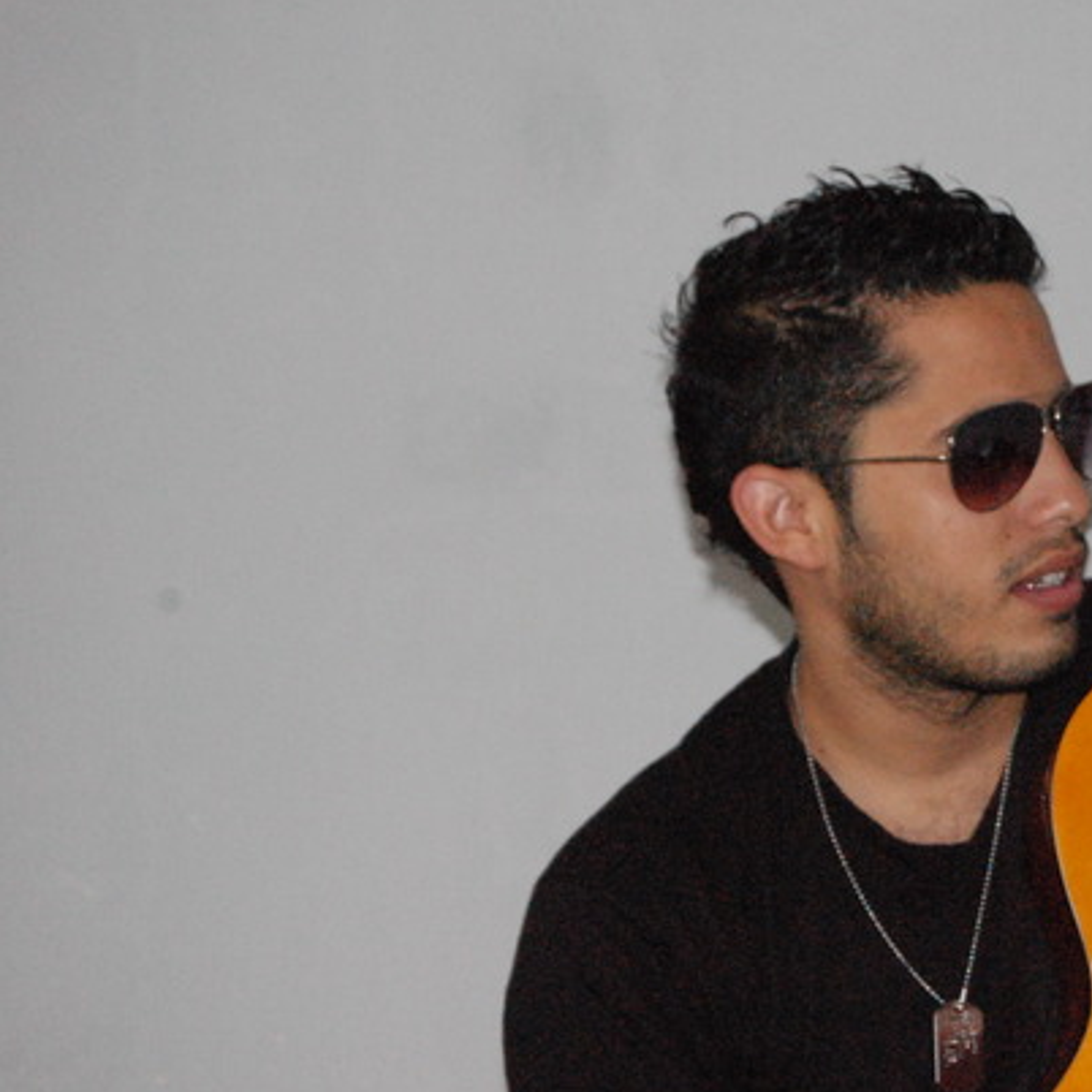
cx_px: 864
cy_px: 568
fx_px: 3986
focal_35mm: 112
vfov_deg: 15.6
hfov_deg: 15.5
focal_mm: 55
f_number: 5.6
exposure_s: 1/60
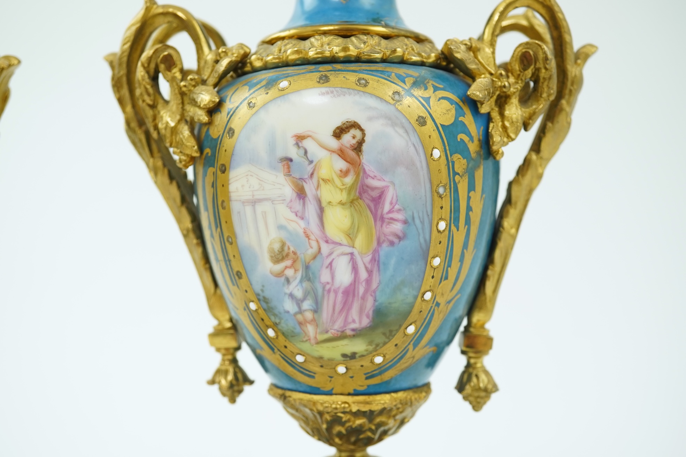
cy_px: 228
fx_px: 857
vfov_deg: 29.9
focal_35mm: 45
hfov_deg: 43.6
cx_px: 343
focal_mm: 30
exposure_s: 1/50
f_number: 9
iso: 640
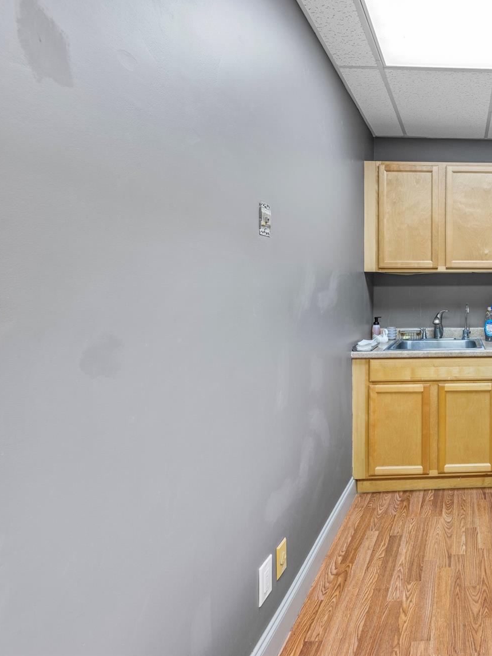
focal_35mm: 21
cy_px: 316
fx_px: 398
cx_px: 485
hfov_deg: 51.6
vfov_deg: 79.0
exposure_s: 1/2.5
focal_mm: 14
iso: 200
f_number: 8
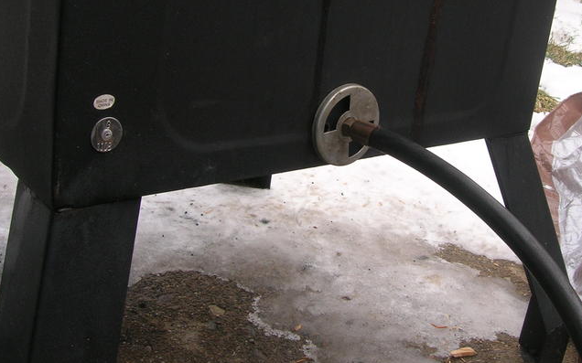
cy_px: 110
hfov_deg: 39.5
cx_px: 334
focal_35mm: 51
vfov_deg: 25.1
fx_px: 809
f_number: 4.9
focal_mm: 5.7
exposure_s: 1/67
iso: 50
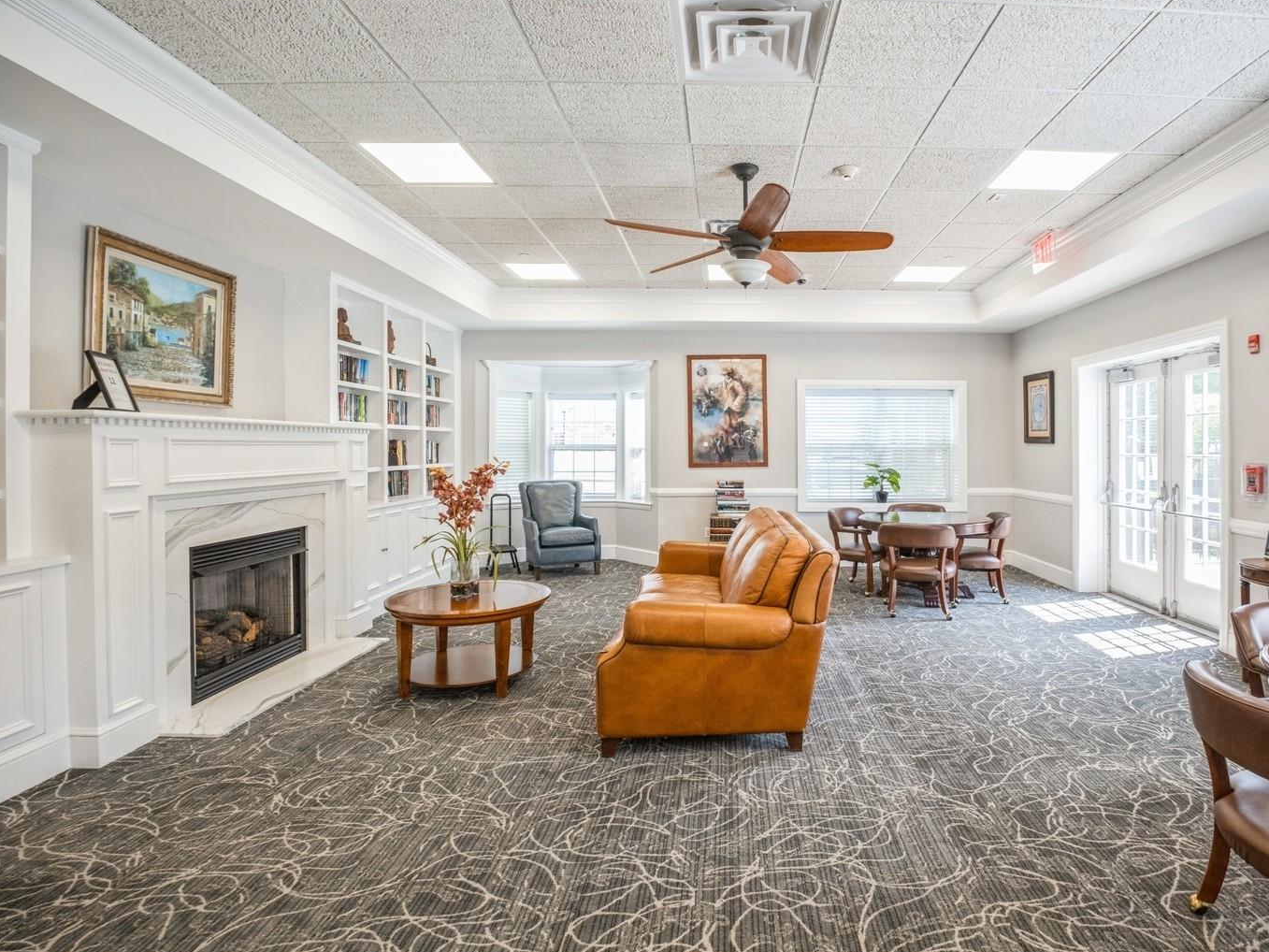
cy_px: 492
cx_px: 745
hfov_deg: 90.1
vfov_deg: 74.7
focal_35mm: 17
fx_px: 623
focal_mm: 10
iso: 640
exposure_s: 1/100
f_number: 4
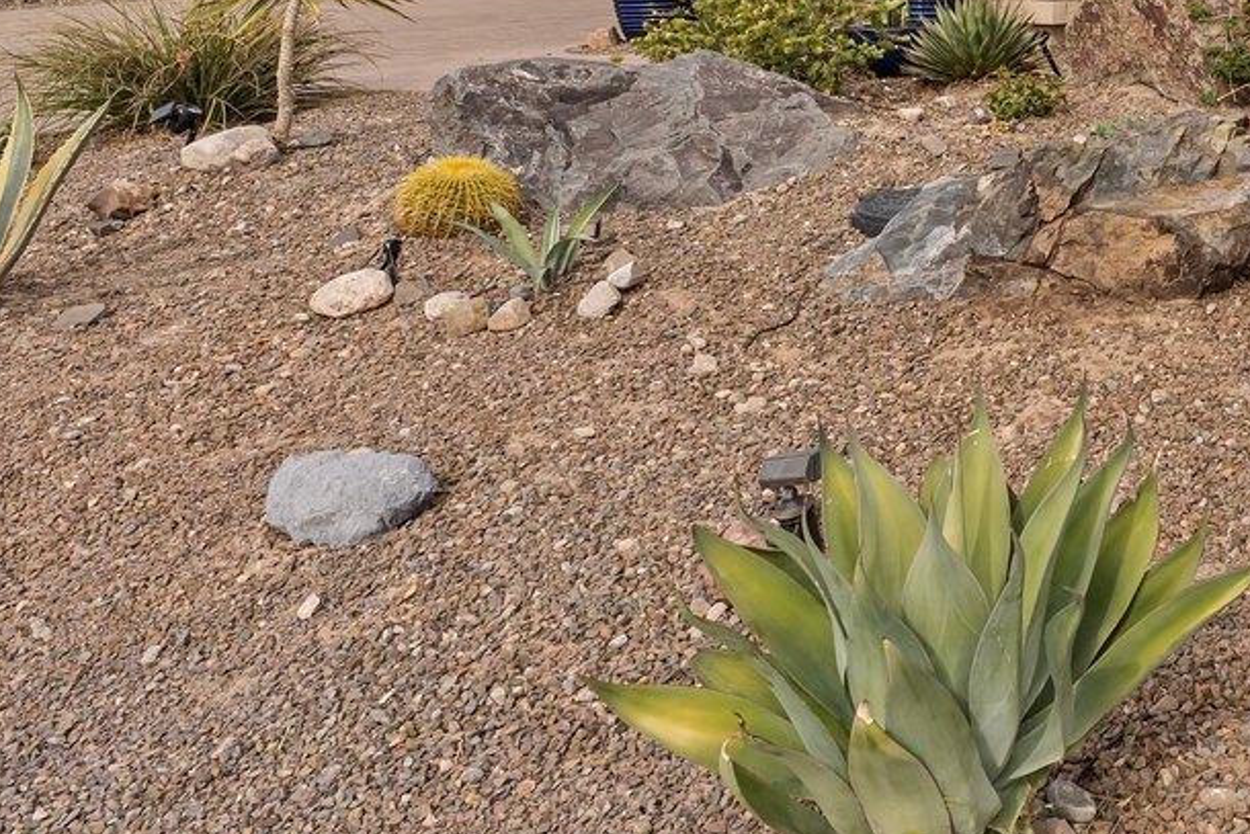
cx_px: 1459
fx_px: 1632
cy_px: -99
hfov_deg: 34.5
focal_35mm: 47
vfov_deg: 26.3
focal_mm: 14
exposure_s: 1/640
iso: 320
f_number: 8
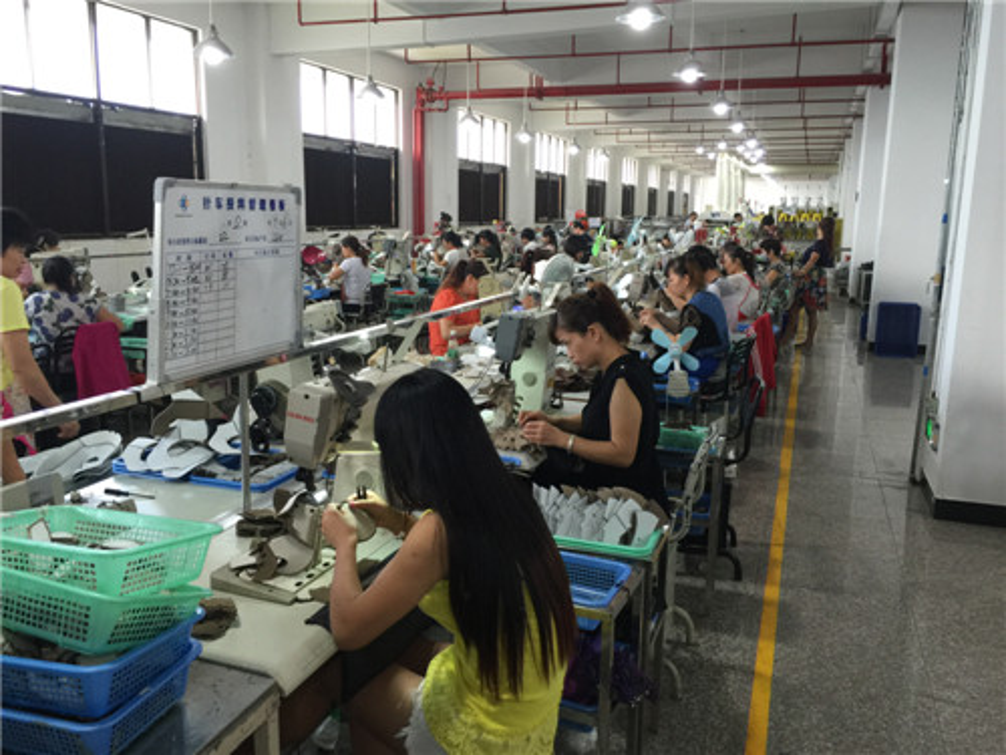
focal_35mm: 29
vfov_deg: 48.2
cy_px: 378
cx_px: 503
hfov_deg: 61.7
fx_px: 843
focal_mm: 4.15
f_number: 2.2
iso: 50
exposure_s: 1/30
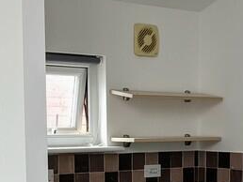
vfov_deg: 13.5
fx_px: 752
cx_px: 195
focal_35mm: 107
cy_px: 218
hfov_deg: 18.2
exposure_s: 1/55.2
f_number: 1.8
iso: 71
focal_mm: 4.44
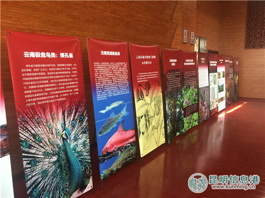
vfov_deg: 48.2
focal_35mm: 29
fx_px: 222
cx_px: 132
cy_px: 99
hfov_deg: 61.7
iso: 64
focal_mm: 4.15
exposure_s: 1/17
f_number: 2.2
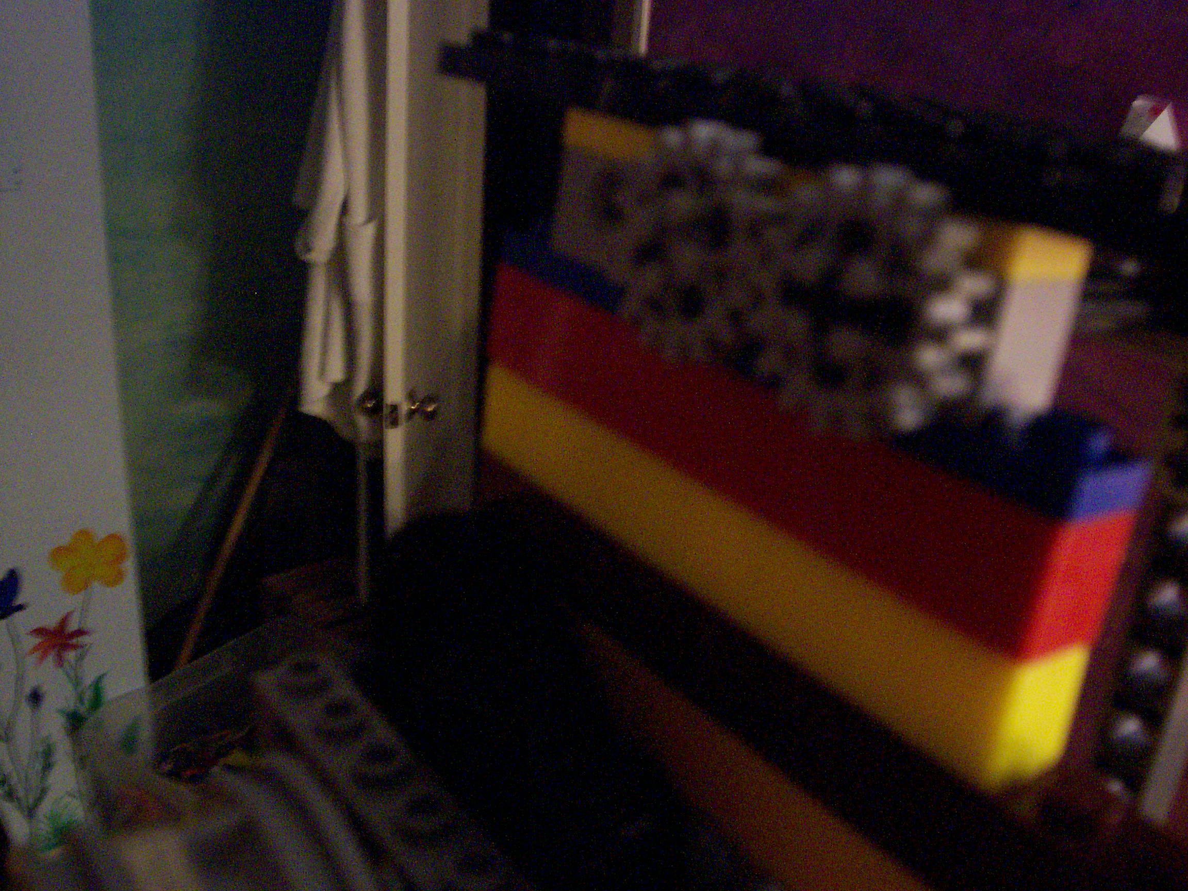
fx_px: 1235
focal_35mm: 36
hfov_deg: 51.4
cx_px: 594
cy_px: 446
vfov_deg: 39.7
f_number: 4.5
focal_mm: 5.9
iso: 400
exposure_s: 1/8
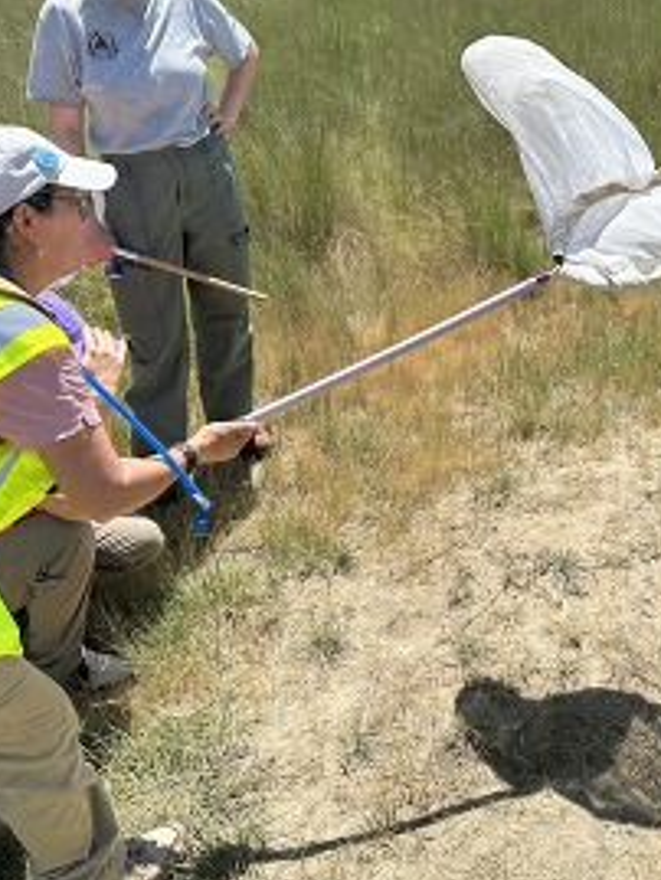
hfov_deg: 42.0
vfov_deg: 55.3
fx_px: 840
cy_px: 451
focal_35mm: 33
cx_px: 474
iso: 80
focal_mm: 6.86
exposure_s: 1/5525
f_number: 1.78
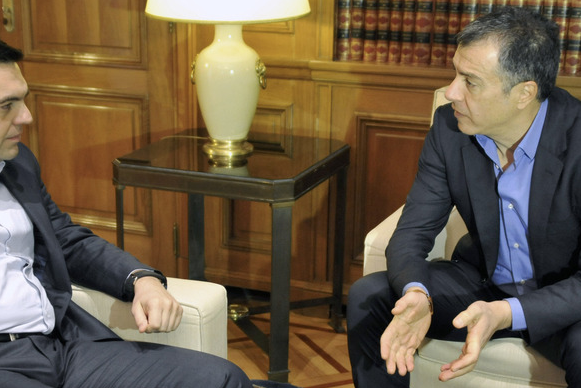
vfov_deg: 20.6
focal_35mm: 66
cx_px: 239
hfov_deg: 30.4
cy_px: 253
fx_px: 1066
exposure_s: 1/125
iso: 2500
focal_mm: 32
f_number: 2.8
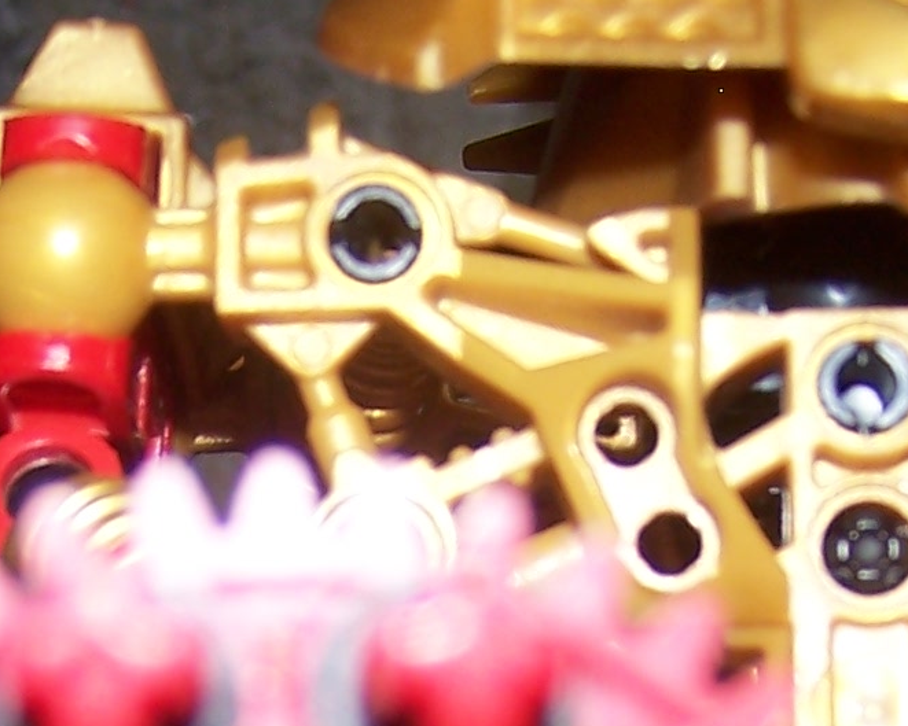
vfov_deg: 10.9
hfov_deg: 14.1
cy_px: 1087
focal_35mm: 136
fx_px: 3655
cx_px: 339
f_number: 2.8
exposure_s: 1/60
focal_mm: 6.7
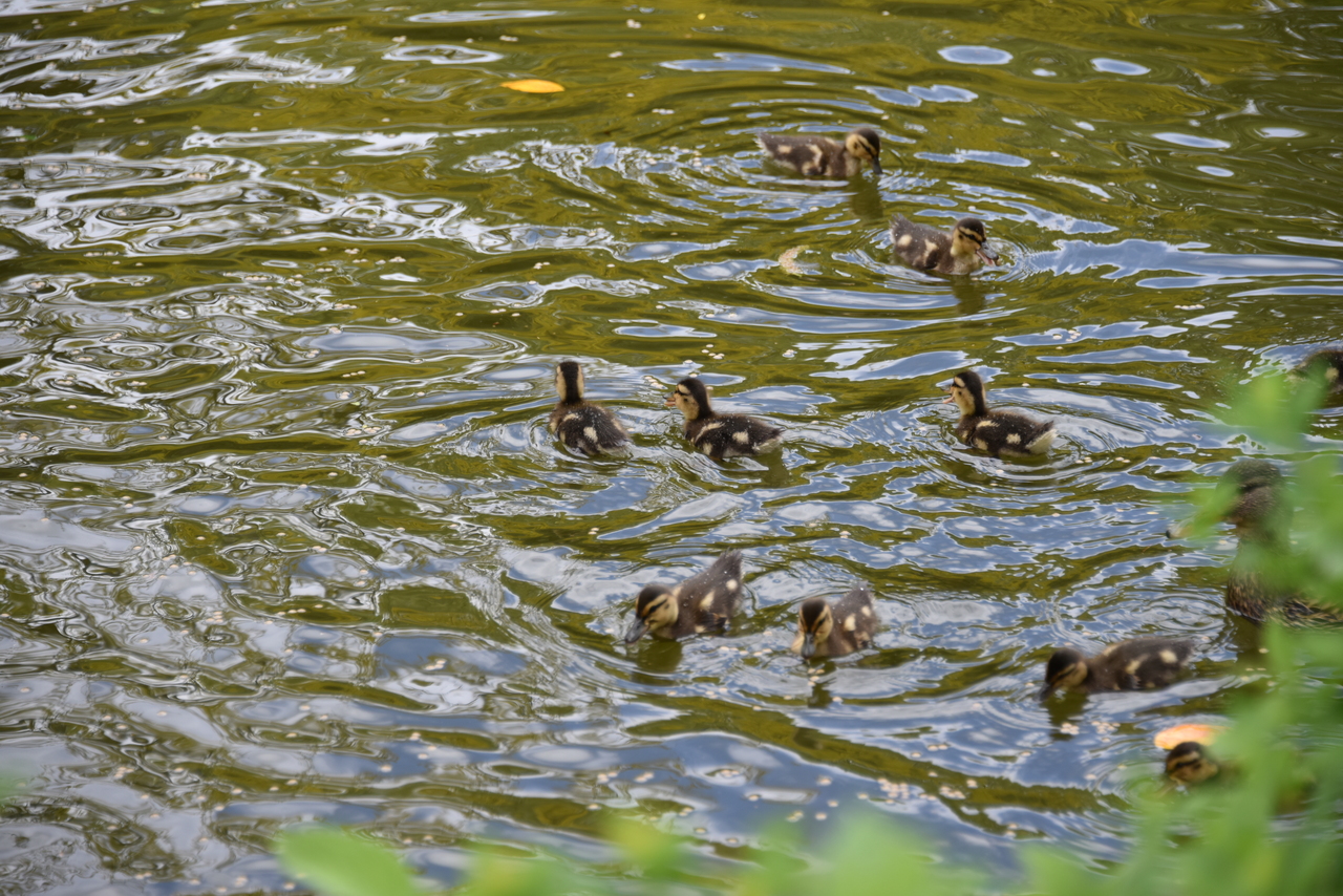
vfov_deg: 8.1
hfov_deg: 12.1
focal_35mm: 170
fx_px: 6343
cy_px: 448
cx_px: 672
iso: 360
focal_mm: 170
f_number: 5.6
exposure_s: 1/400
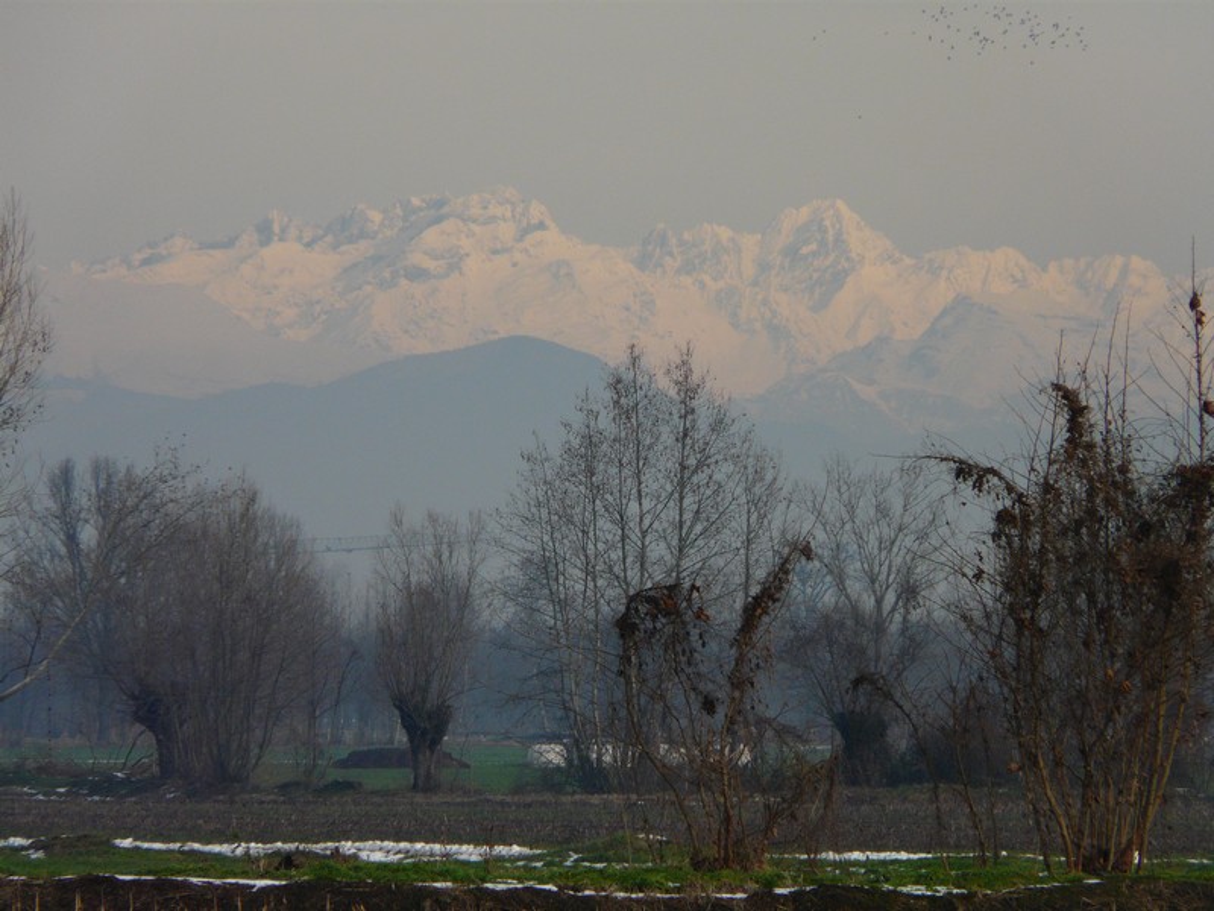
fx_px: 17676
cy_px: 456
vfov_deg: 3.0
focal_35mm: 504
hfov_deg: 3.9
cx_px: 607
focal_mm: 82.8
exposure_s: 1/500
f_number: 5.6
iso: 100
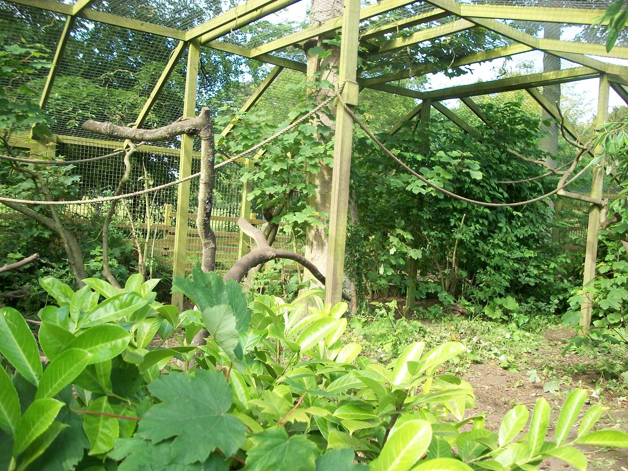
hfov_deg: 56.8
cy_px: 236
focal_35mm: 32
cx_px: 314
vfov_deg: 44.2
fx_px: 581
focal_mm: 5.7
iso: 80
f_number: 2.9
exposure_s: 1/160
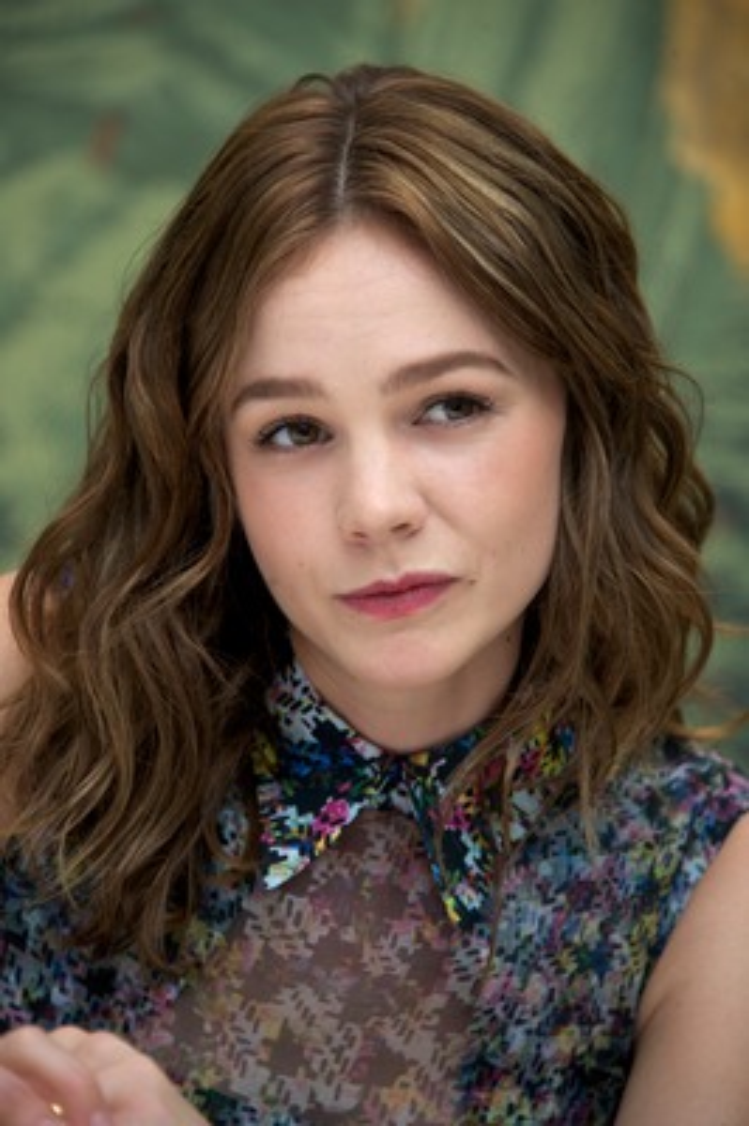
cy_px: 563
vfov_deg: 8.2
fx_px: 7815
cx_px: 374
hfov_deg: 5.5
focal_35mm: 250
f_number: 6.3
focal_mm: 250
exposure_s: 1/125
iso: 400
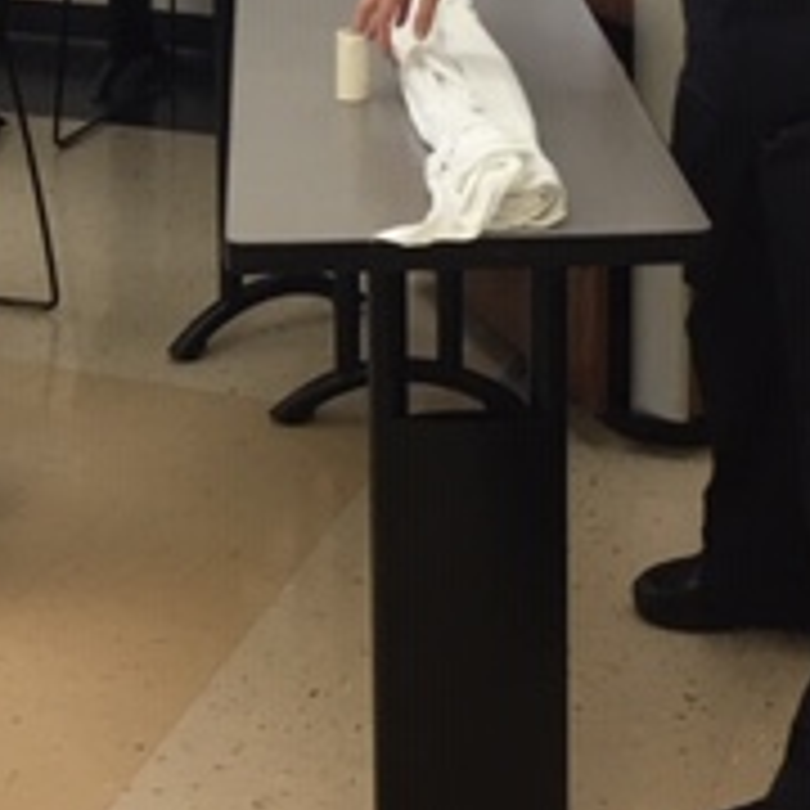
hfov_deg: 19.1
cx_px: 356
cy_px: -94
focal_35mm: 91
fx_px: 2409
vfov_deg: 18.3
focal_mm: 4.15
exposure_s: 1/15
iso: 40
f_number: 2.2
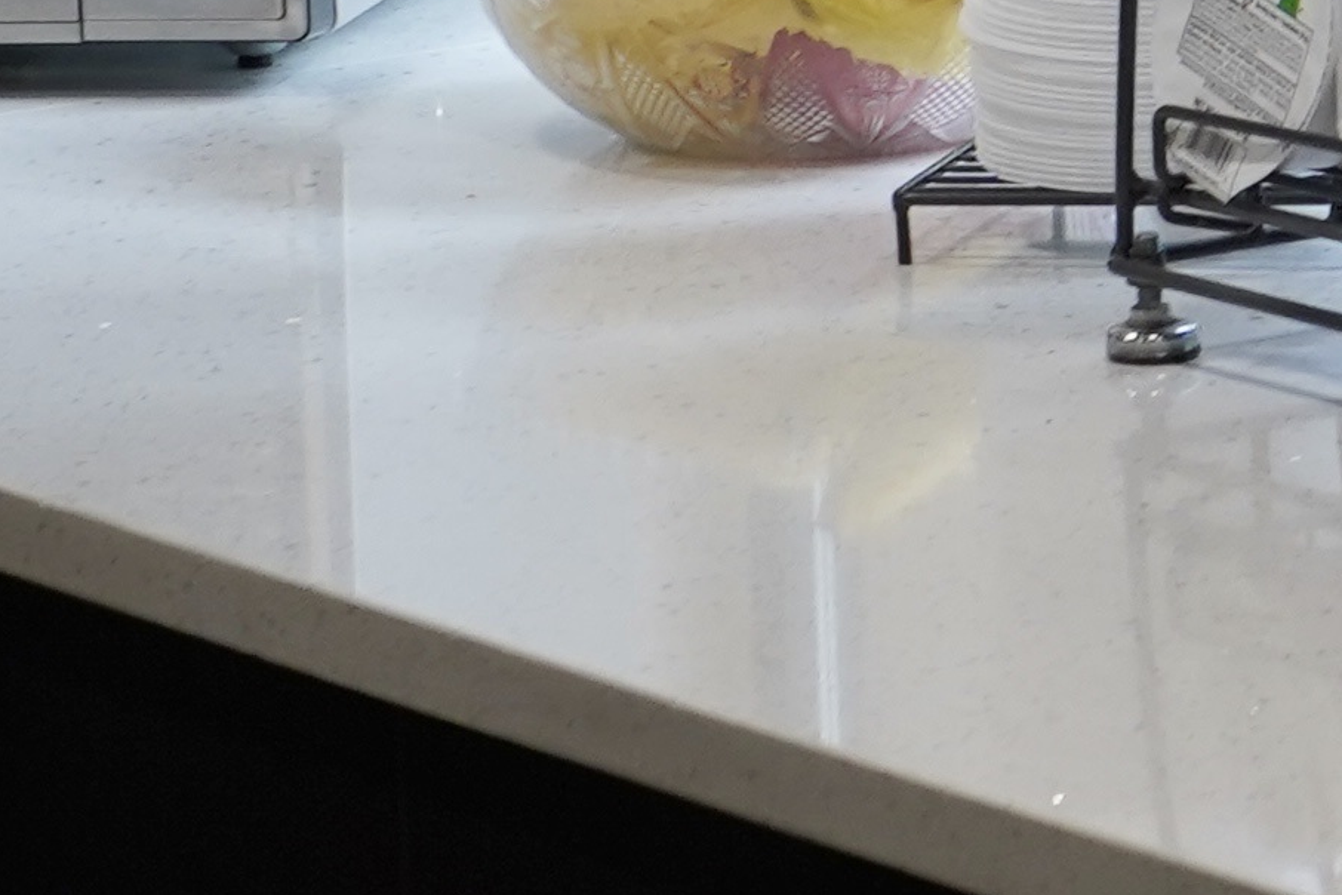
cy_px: -591
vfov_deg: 5.5
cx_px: 2965
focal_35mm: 245
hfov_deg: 7.9
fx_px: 9132
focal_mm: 37
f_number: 5.6
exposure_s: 1/80
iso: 640
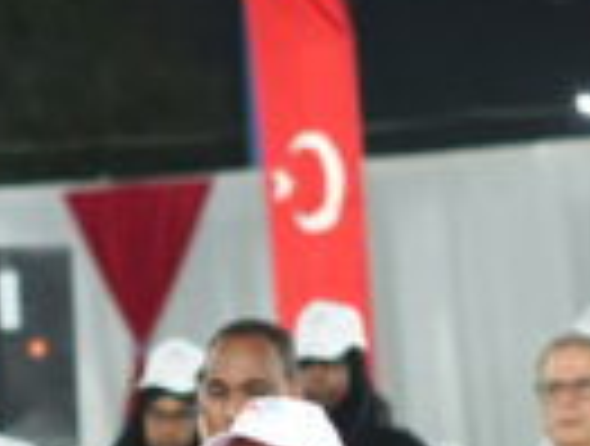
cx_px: -59
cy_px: 581
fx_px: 4803
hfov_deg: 7.0
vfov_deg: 5.3
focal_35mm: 281
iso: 2500
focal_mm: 50
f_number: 1.8
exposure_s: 1/100
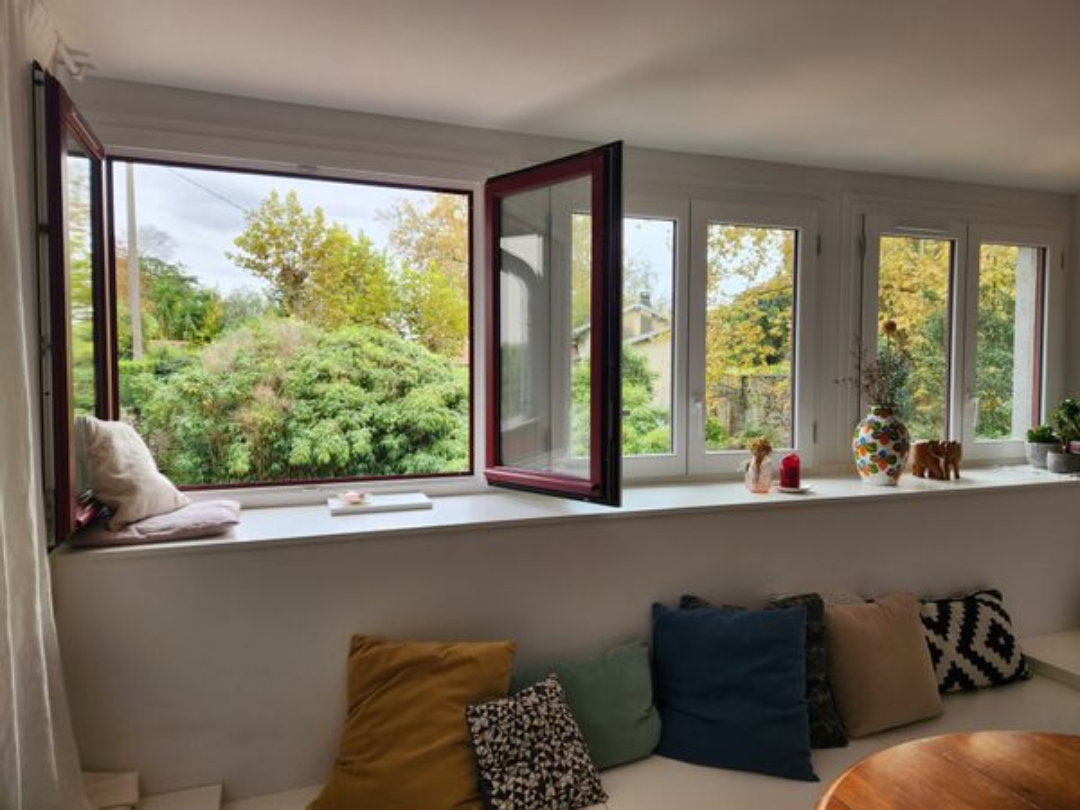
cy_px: 405
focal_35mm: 23
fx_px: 718
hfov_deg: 73.9
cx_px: 540
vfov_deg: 58.9
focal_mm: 5.4
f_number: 1.8
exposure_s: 1/180
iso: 32
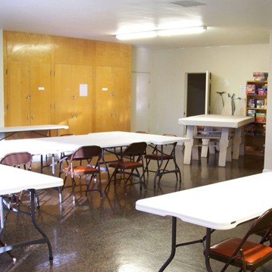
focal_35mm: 52
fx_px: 462
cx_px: 177
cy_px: 174
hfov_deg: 32.6
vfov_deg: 32.6
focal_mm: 5.85
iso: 200
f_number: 2.8
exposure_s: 1/30
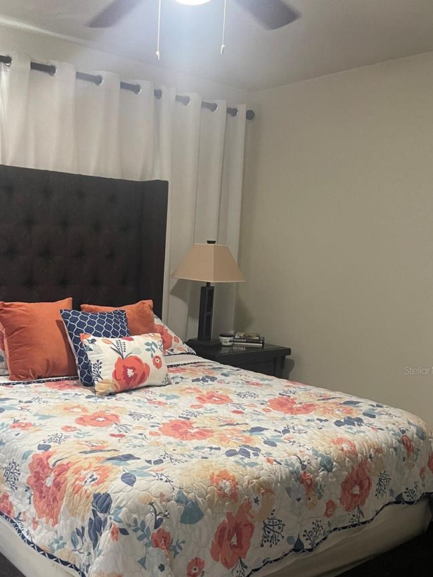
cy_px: 370
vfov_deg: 50.7
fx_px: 601
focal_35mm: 36
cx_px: 151
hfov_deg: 39.3
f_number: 1.6
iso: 400
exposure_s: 1/60
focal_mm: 5.1
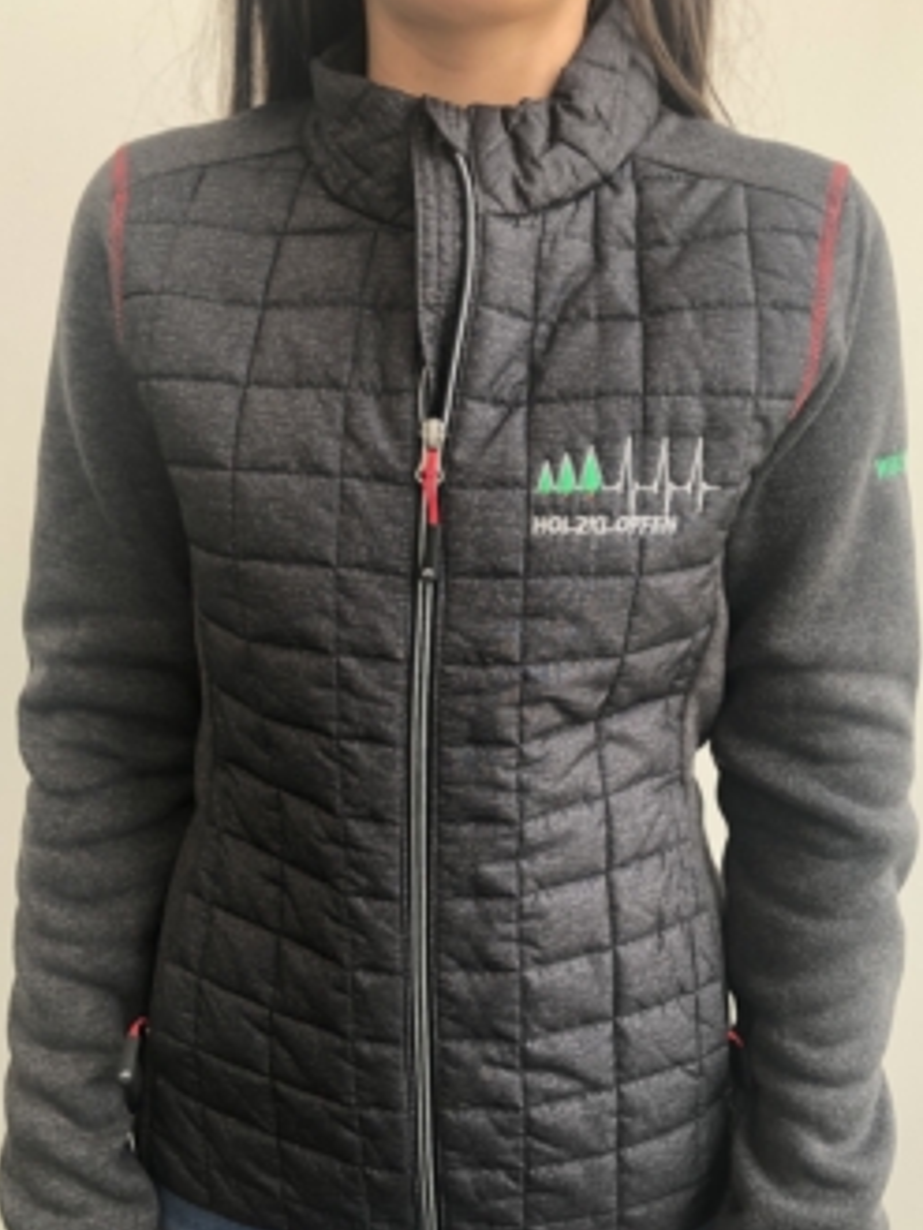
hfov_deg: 41.8
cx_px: 497
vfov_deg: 53.8
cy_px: 695
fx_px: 1208
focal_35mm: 34
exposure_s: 1/120
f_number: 1.8
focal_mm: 4
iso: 50
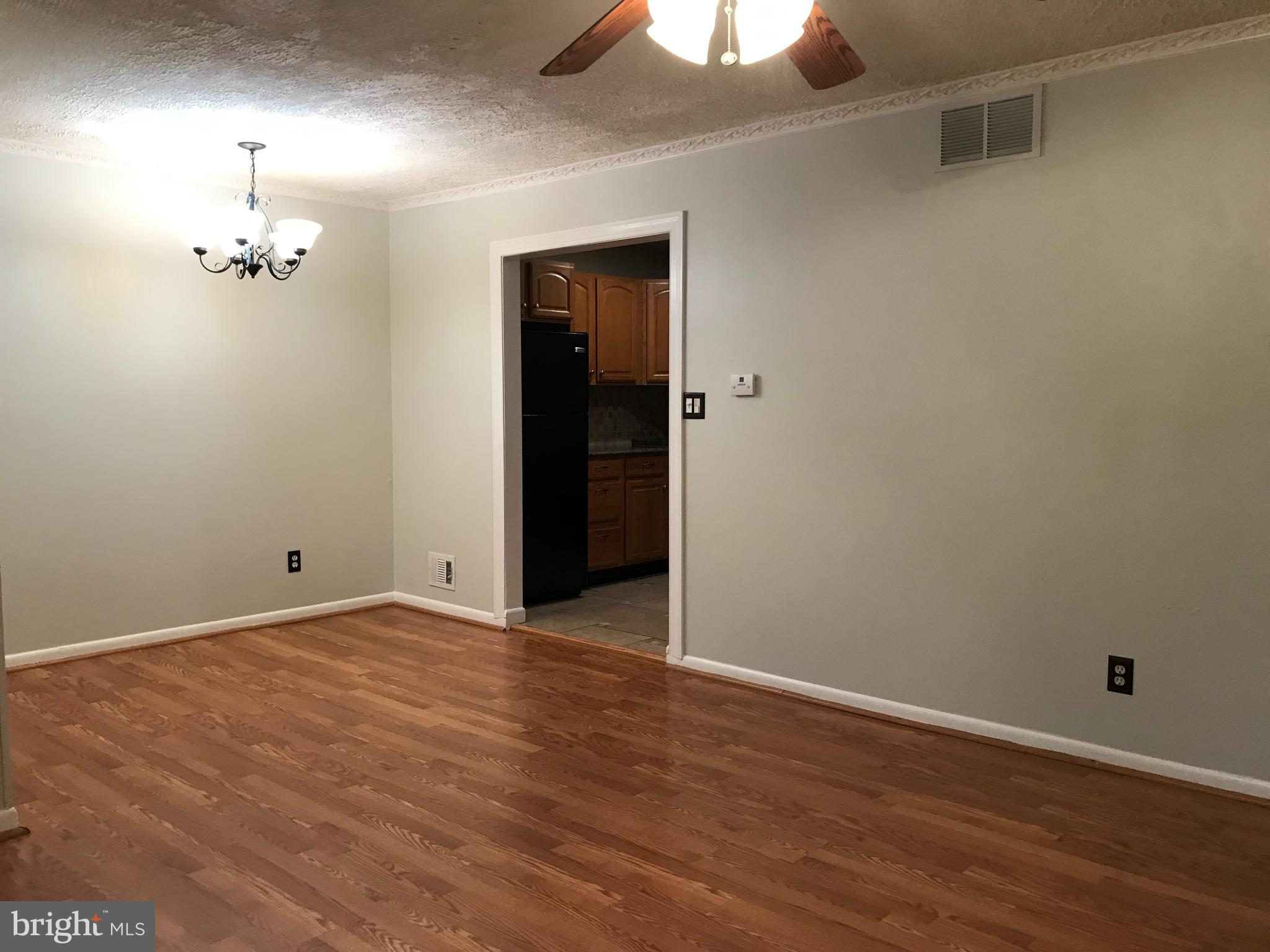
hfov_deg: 63.4
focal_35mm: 28
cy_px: 476
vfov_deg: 49.7
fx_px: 1027
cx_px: 635
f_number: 1.8
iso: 40
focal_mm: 3.99
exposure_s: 1/20
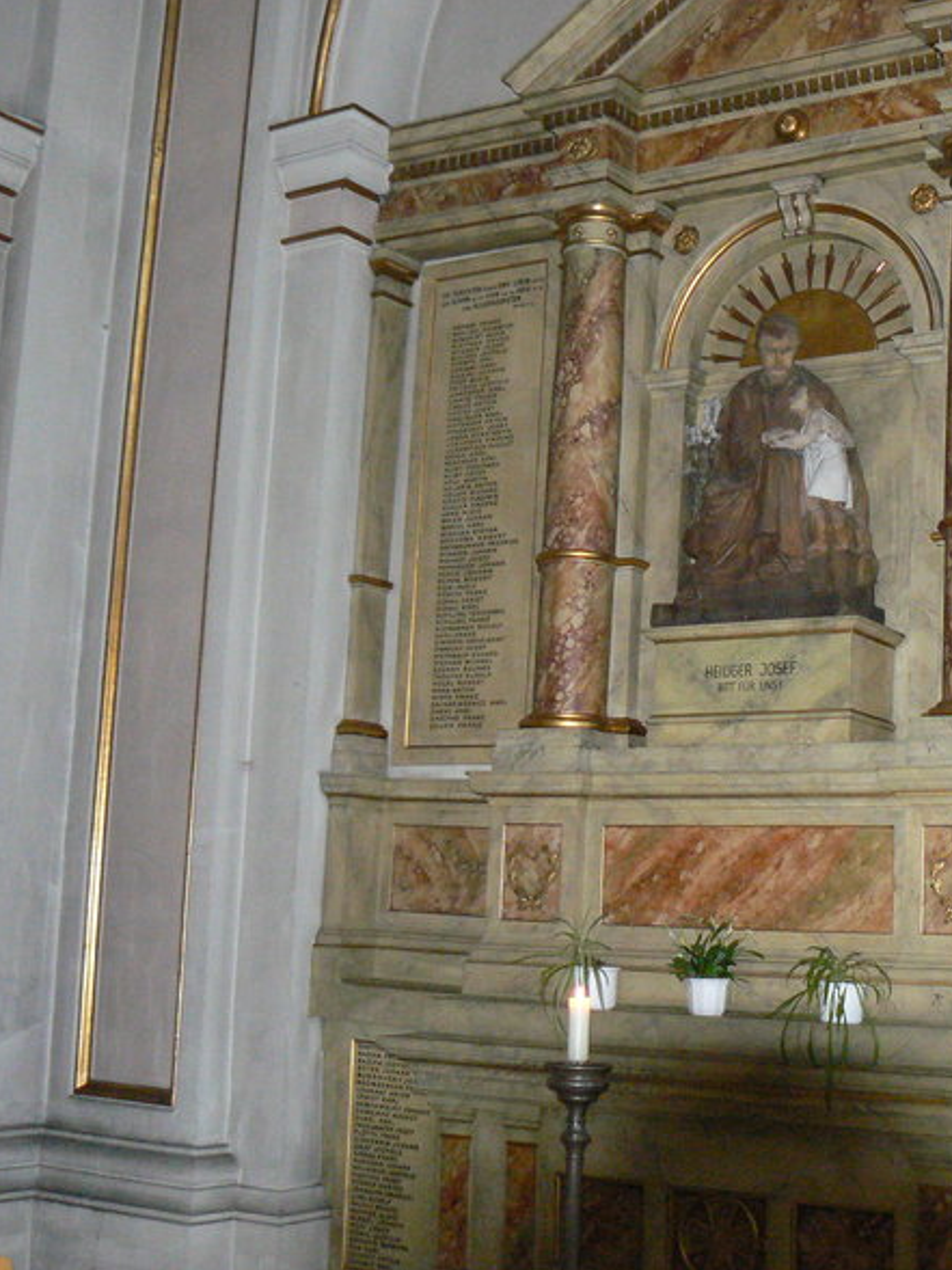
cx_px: 807
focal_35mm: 49
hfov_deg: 28.8
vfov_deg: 38.9
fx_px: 1797
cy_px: 624
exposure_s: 1/30
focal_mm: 6
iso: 400
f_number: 2.8
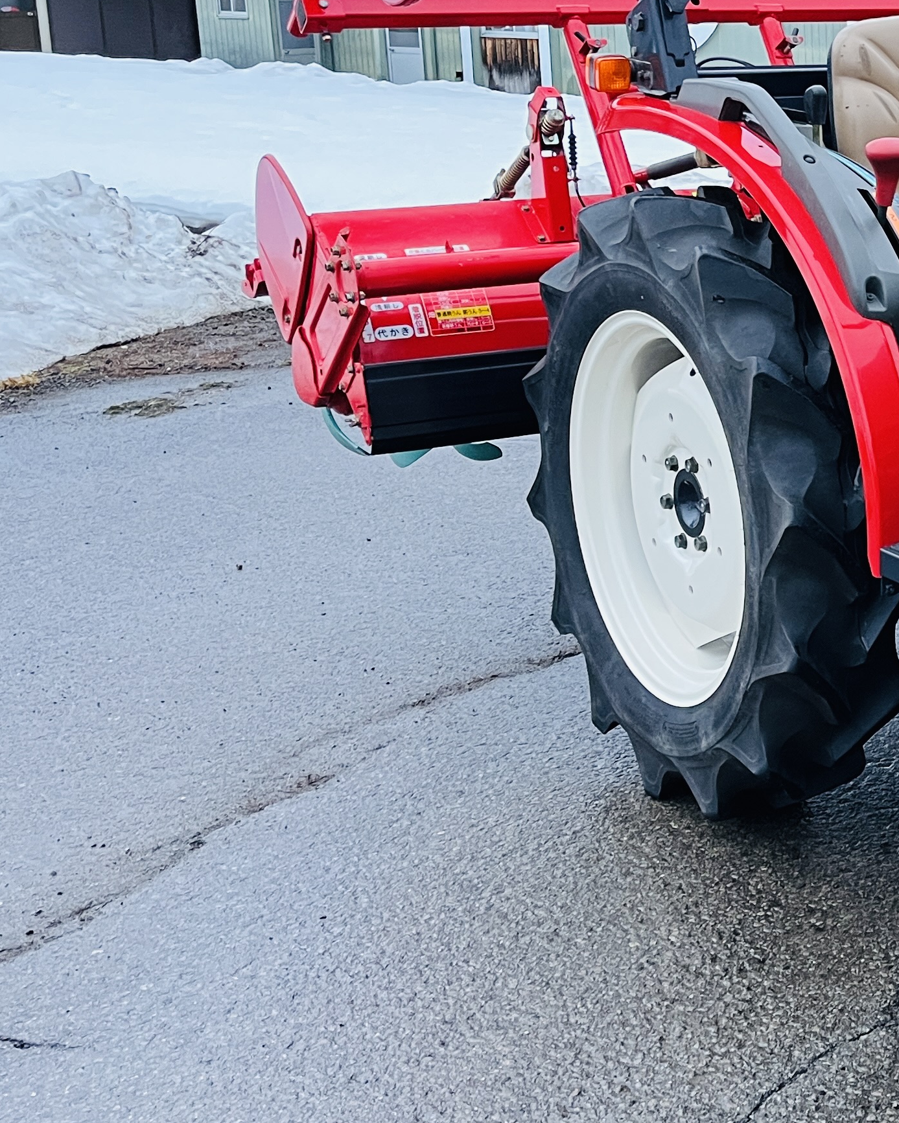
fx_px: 1962
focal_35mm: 59
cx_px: 1171
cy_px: 410
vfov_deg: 31.8
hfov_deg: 22.9
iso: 250
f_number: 1.6
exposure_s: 1/60
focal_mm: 5.1
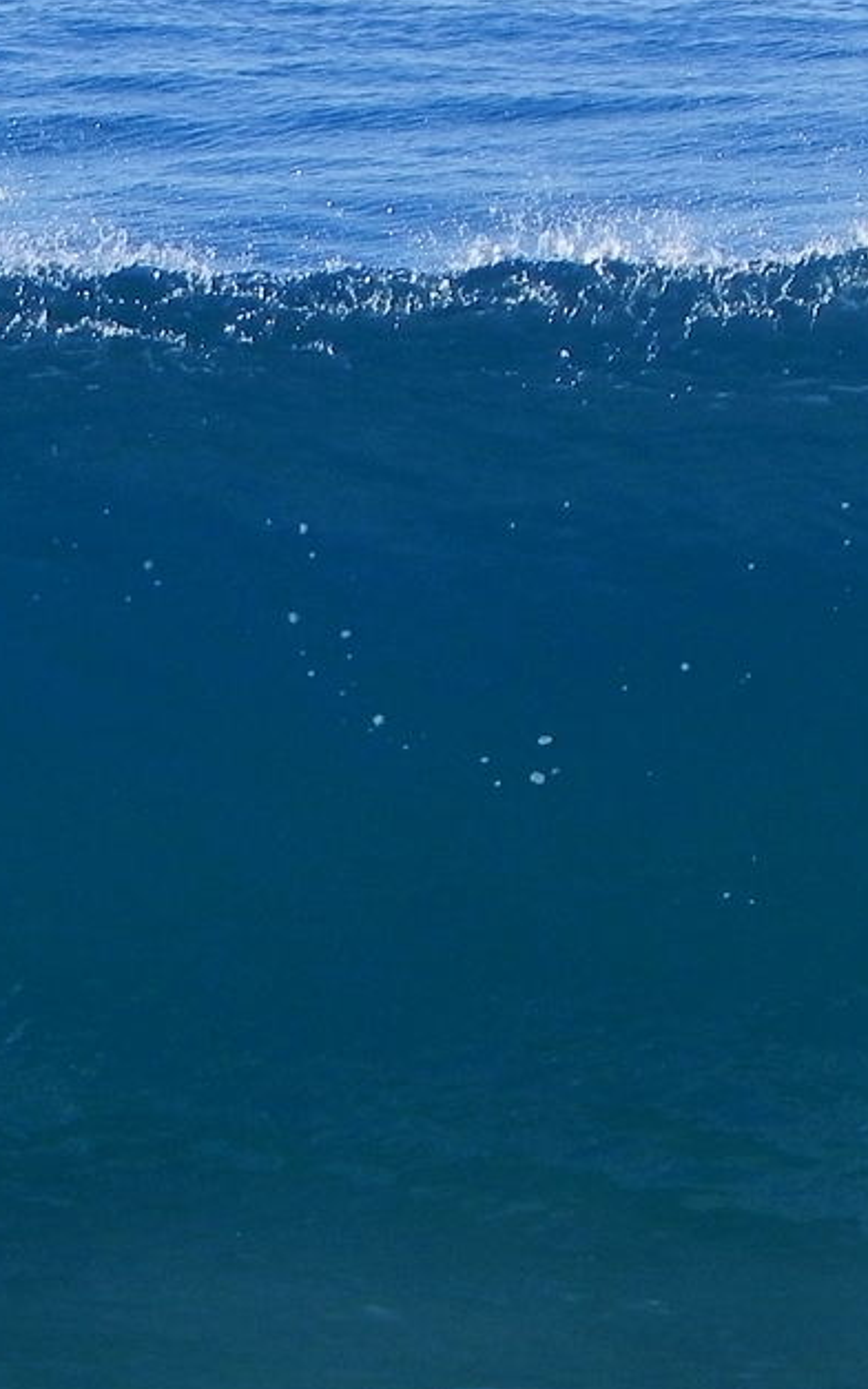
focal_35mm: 498
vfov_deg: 4.2
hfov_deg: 2.6
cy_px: 1068
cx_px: -879
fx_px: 18845
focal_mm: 32.7
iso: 160
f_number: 5
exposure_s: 1/472
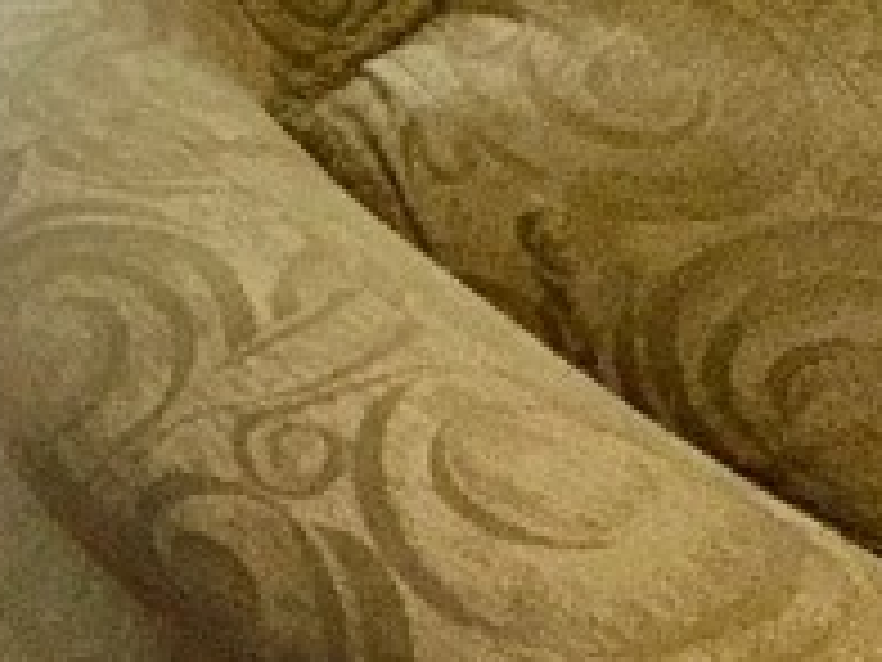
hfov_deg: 14.4
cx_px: -1328
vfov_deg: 18.4
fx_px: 1860
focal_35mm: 73
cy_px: -261
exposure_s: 1/122
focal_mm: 2.22
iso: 50
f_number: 2.2
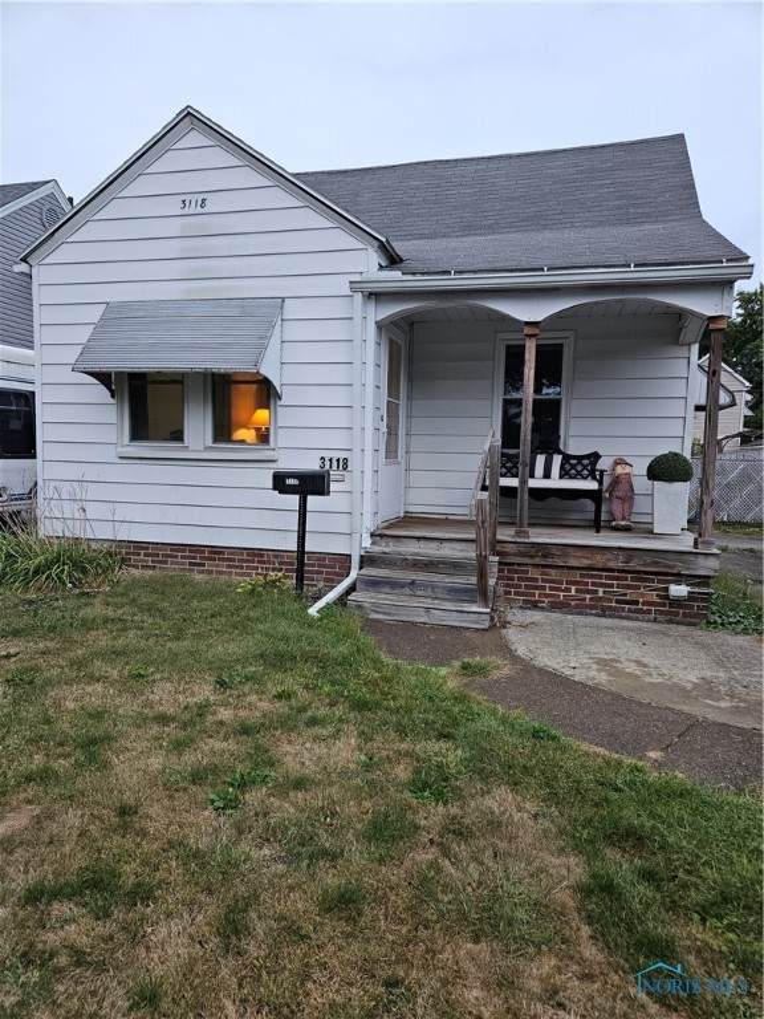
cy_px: 510
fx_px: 677
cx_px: 382
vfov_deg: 73.9
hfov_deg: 58.9
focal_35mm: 23
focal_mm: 5.4
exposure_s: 1/207
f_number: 1.8
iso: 250
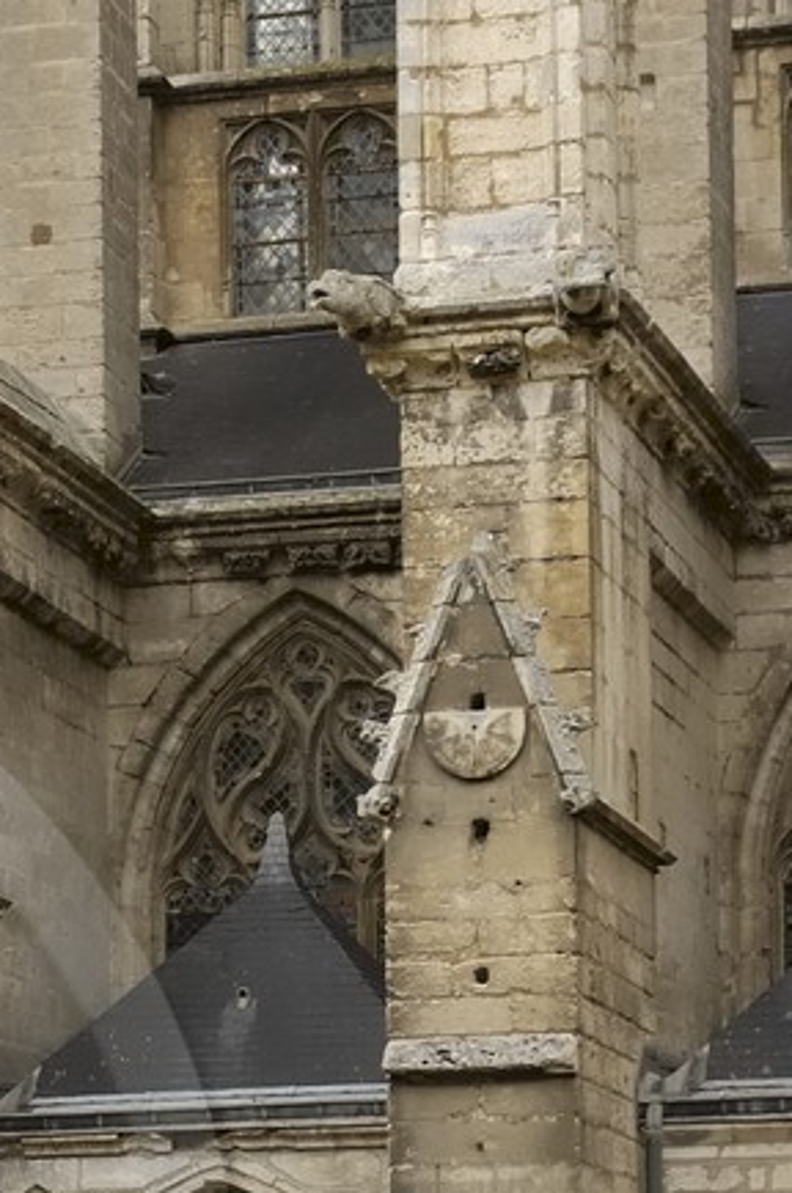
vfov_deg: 13.0
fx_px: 5131
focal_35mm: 155
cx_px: -605
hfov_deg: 8.5
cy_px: 1363
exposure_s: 1/125
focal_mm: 28
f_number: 6
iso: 100
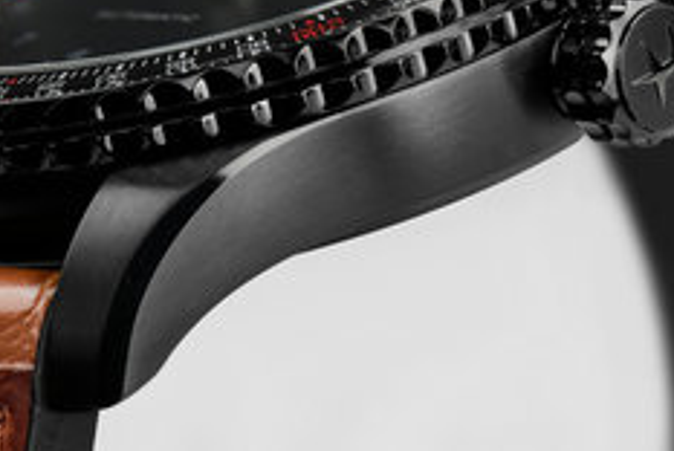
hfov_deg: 11.4
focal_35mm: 180
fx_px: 3374
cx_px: 341
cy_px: 114
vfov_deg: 7.6
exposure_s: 1/100
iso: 640
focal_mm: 105
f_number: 14
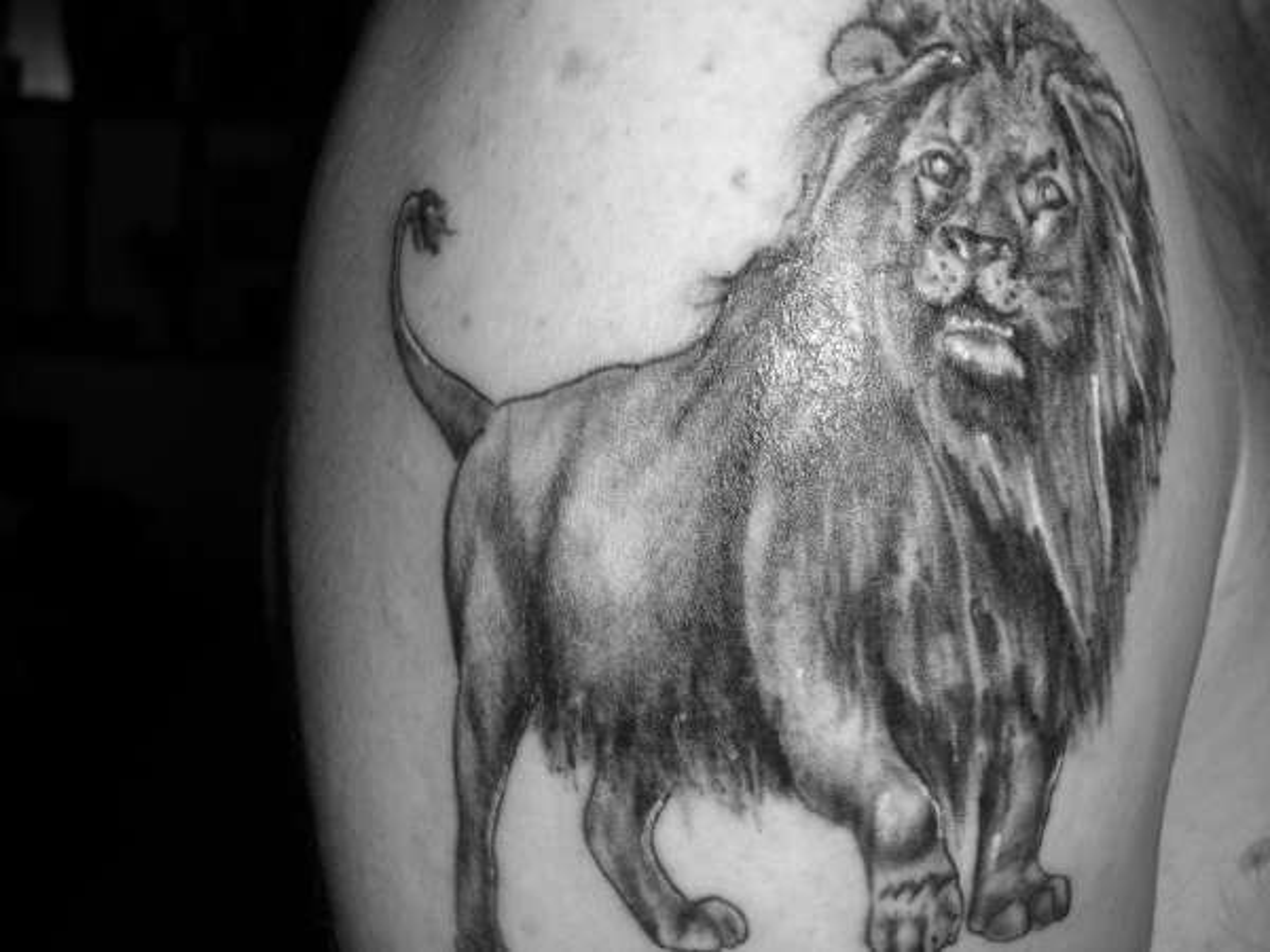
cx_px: 635
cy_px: 476
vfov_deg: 37.7
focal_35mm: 38
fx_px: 1394
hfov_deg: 49.0
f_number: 4
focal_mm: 7.9
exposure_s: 1/60
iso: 80
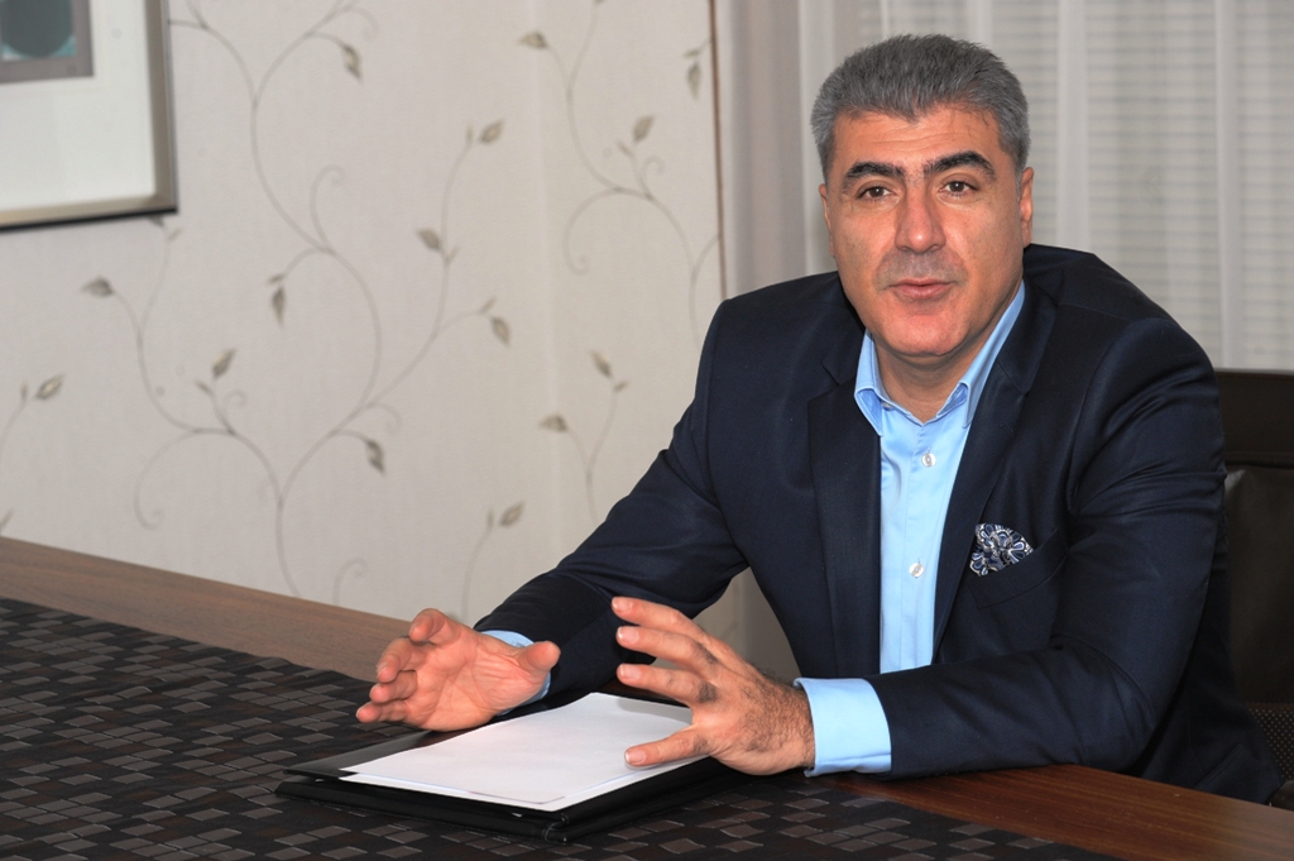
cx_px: 647
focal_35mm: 112
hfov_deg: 18.3
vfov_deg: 12.2
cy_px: 430
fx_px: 4022
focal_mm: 112
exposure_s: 1/125
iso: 640
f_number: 7.1
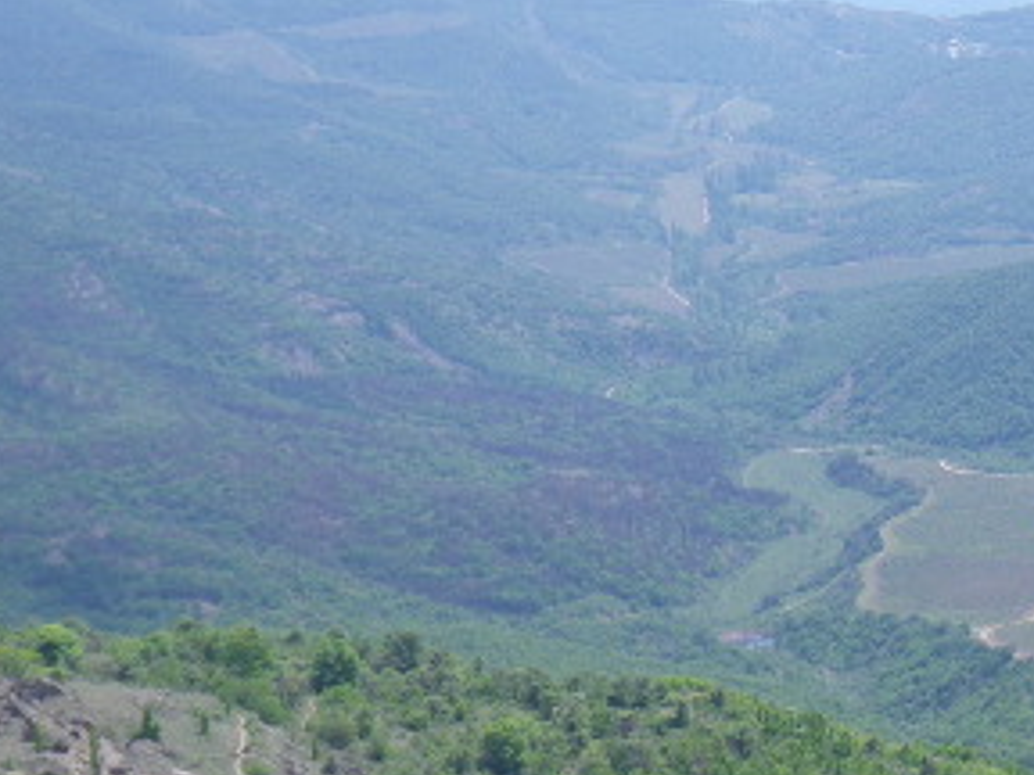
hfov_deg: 11.4
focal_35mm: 172
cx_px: 894
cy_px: 581
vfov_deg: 8.6
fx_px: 5138
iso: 50
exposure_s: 1/250
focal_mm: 11.1
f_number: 4.6
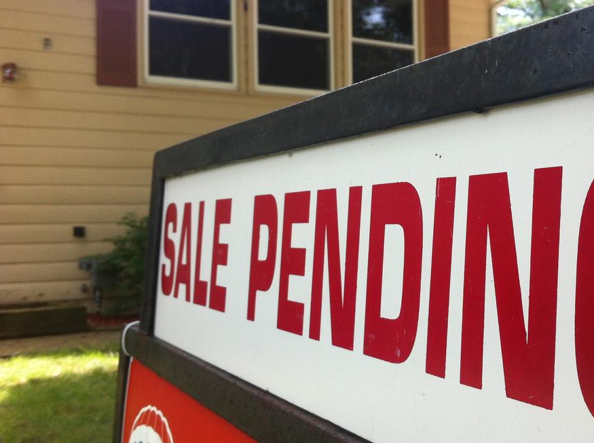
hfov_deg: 39.3
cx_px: 388
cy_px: 208
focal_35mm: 48
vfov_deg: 30.2
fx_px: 822
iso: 80
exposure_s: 1/196
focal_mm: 3.85
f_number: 2.8
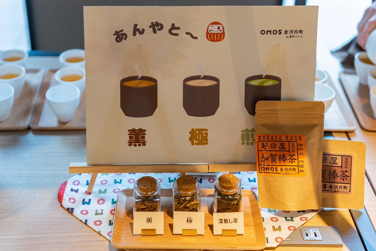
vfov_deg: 27.0
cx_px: 188
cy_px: 126
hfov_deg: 39.6
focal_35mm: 50
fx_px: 522
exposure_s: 1/100
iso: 800
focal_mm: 50
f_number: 2.2
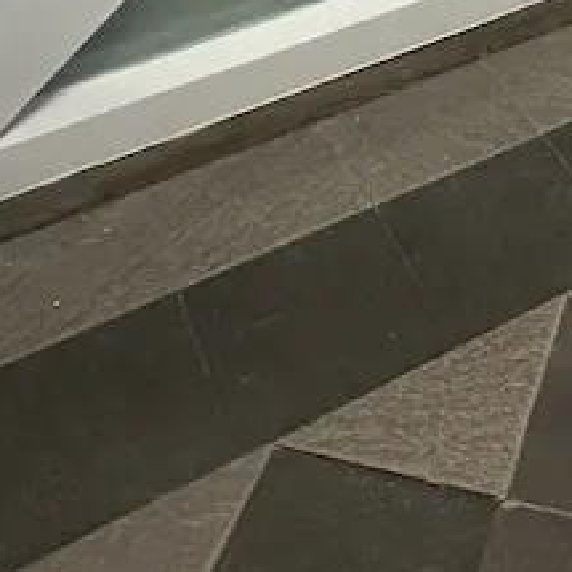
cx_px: 593
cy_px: -495
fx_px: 1290
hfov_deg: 23.8
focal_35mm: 69
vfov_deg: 18.6
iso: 160
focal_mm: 2.22
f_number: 2.2
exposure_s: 1/60
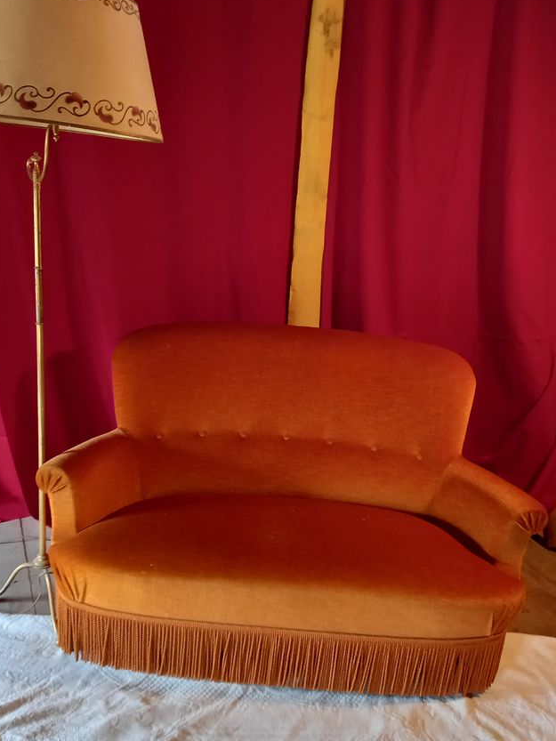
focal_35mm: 30
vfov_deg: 59.9
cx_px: 249
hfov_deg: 46.7
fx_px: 642
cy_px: 403
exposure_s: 1/25
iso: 400
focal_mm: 4.6
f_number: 2
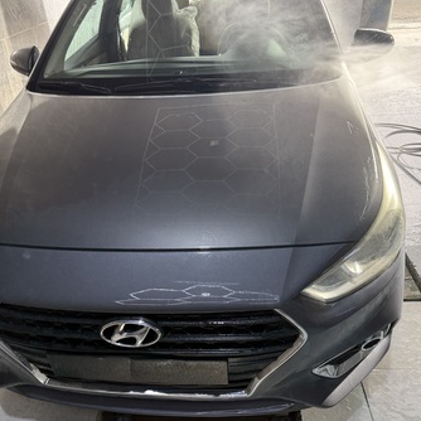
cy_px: 214
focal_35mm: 29
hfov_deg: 55.6
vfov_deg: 55.6
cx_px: 202
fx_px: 399
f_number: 1.78
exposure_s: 1/240
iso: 100
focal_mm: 6.76
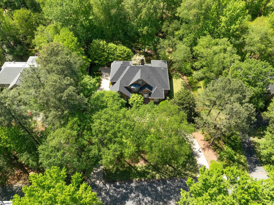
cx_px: 137
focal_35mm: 24
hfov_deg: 71.6
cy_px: 102
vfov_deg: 56.8
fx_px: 190
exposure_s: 1/30
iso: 100
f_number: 5
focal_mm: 12.29
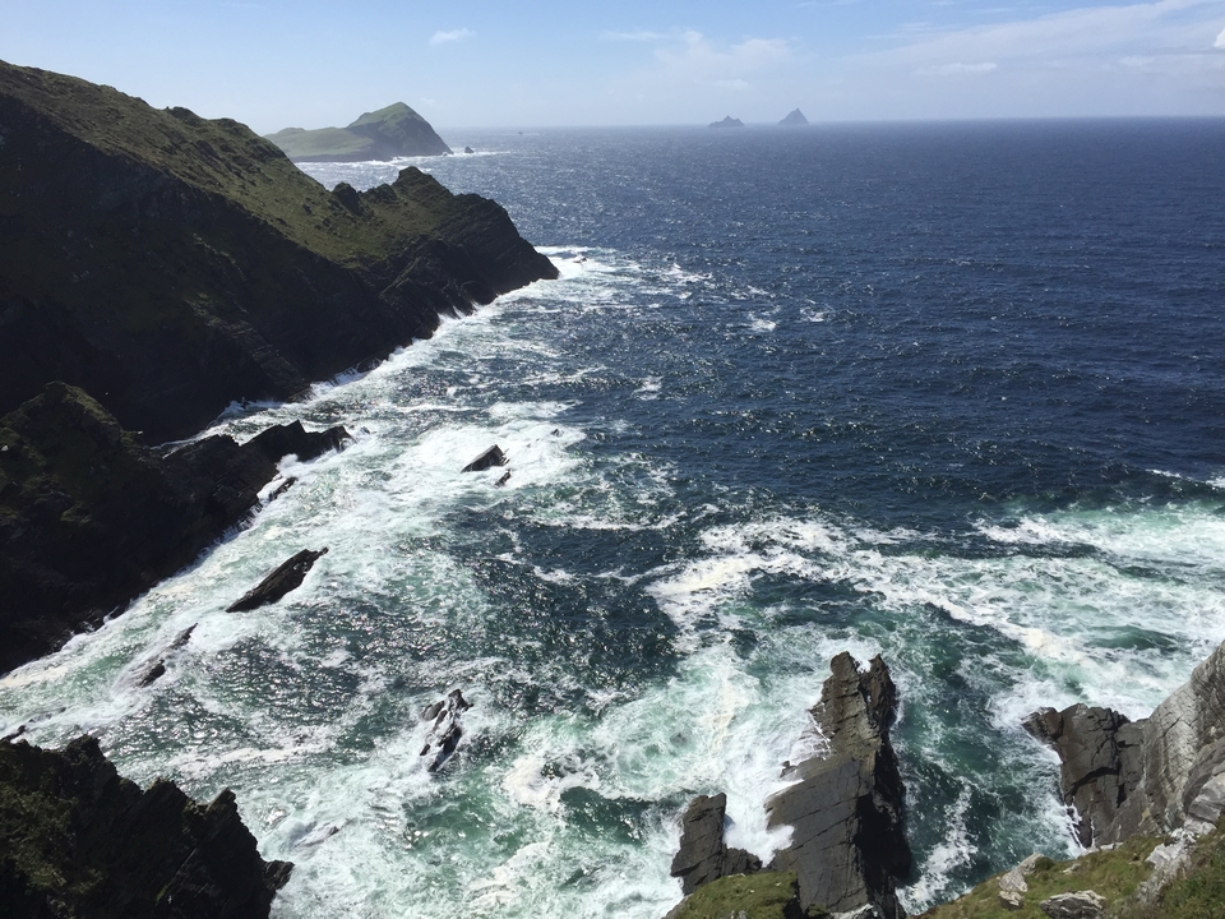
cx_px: 612
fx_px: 1026
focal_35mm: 29
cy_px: 460
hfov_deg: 61.7
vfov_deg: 48.2
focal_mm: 4.15
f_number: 2.2
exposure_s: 1/3597
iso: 32
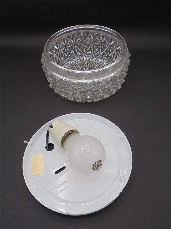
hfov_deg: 48.2
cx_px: 86
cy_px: 114
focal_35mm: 29
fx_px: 191
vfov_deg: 61.7
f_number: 3.7
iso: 100
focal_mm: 5.3
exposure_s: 1/160
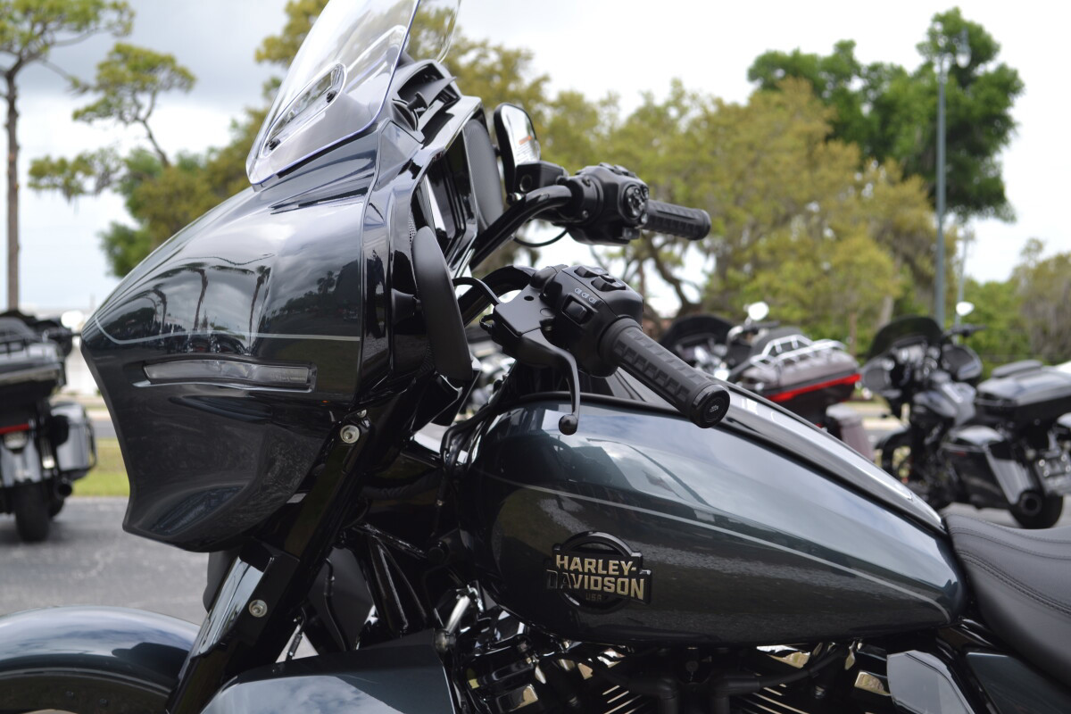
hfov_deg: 30.5
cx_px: 536
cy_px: 357
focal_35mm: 66
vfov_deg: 20.6
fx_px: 1963
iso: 100
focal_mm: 44
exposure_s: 1/200
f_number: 7.1
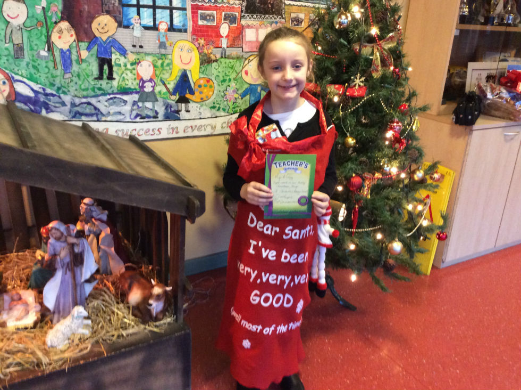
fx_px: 481
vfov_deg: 44.1
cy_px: 195
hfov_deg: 56.9
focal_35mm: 32
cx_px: 260
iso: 250
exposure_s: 1/24
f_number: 2.4
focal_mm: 3.3
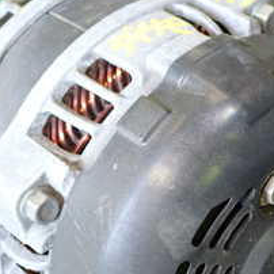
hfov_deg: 20.6
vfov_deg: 20.6
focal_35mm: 84
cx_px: 145
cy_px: 189
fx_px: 752
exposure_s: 1/30
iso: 320
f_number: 2.4
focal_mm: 5.79
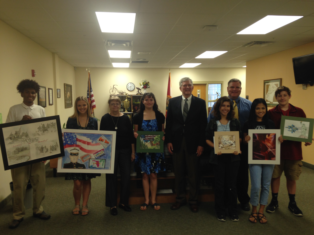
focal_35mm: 33
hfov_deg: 55.4
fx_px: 299
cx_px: 157
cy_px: 118
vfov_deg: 42.9
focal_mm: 4.12
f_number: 2.4
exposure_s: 1/20
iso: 50
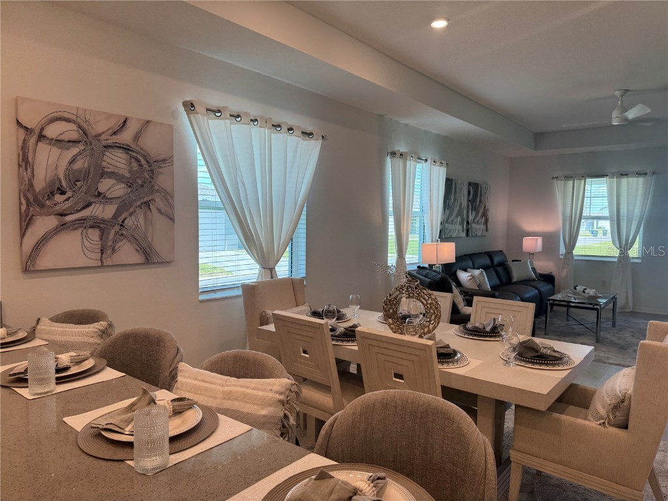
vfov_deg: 56.8
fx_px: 463
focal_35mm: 24
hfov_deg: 71.6
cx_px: 334
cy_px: 250
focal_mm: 6.76
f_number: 1.78
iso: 64
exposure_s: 1/153
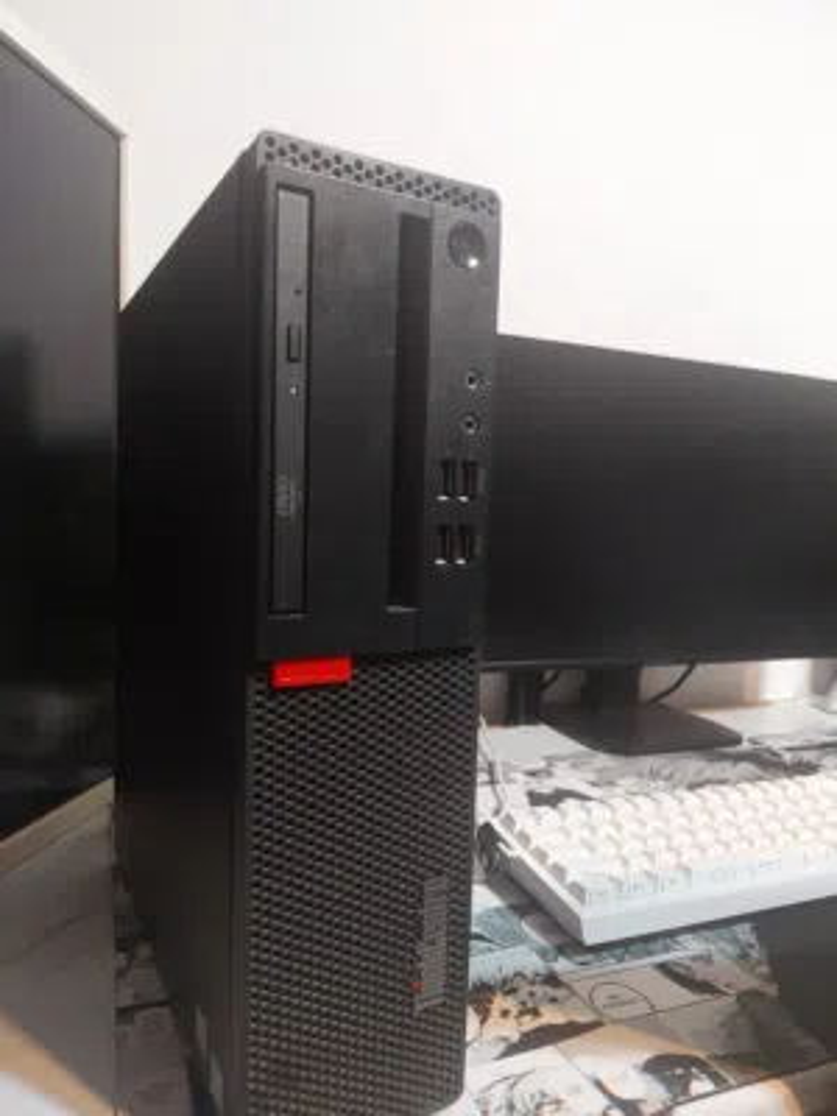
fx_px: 742
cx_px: 418
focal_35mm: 23
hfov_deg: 58.9
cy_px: 558
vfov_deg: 73.9
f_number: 1.8
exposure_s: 1/33.3
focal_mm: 5.06
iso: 500
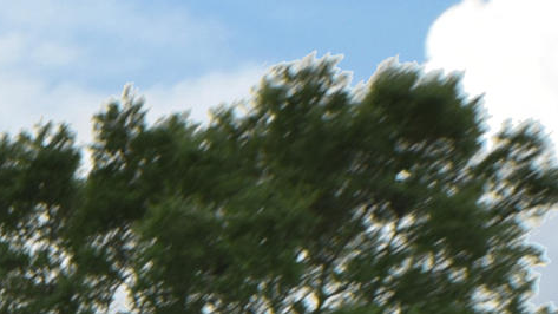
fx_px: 3536
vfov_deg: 4.8
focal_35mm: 239
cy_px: 963
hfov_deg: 8.2
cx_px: -823
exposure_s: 1/160
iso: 100
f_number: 6.3
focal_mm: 24
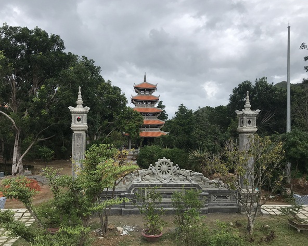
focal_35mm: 30
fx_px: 274
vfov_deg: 48.5
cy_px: 121
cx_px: 144
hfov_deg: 58.7
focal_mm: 3.99
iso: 20
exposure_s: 1/2037
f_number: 1.8
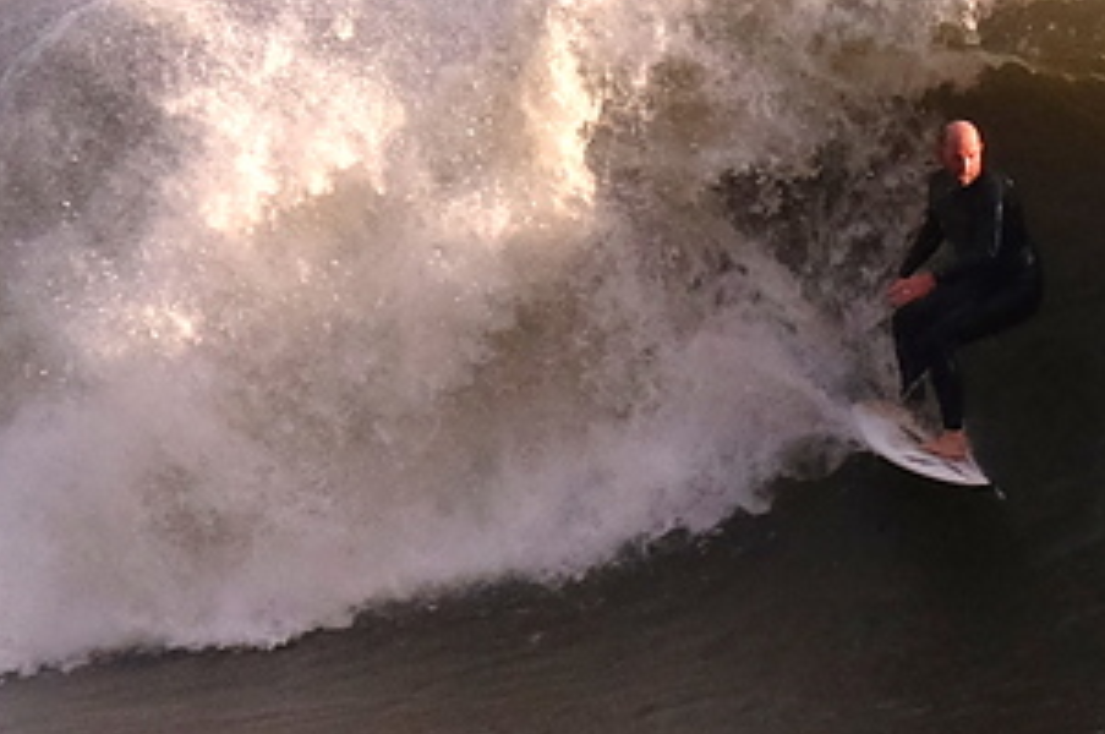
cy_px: 171
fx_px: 56293
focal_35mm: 1836
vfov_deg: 0.7
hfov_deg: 1.1
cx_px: 1593
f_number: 6.7
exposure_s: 1/1900
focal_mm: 230
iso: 1250
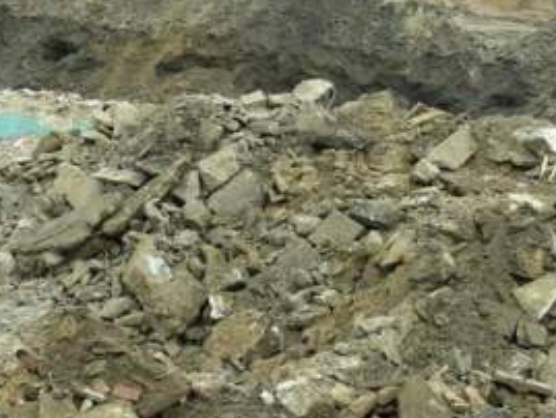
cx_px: 219
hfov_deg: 18.7
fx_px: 1687
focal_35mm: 105
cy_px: 234
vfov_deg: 14.1
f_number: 3.5
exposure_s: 1/85.3
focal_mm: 10.5
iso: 50
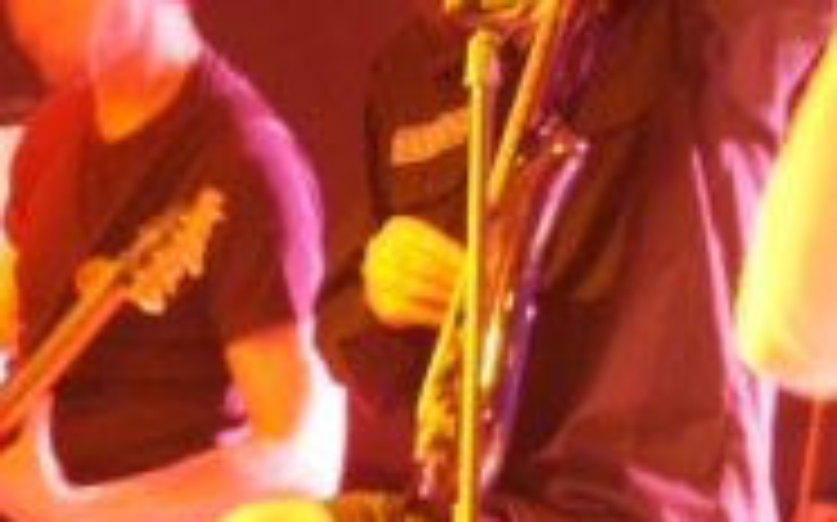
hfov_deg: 10.4
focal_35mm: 202
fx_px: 4610
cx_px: 504
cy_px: 94
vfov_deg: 6.5
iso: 3200
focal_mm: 55
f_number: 4.5
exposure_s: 1/5
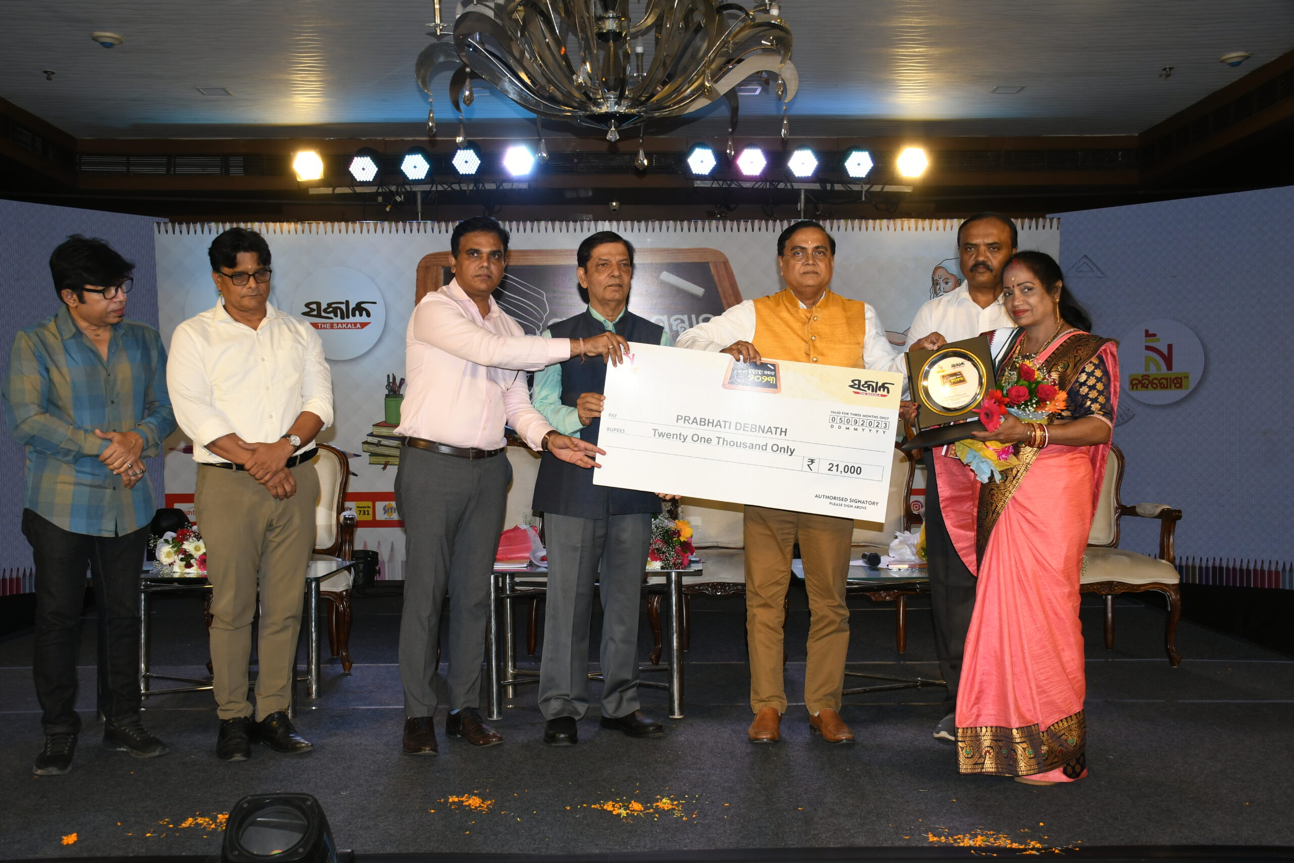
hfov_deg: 53.1
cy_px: 432
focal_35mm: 36
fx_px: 1294
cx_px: 647
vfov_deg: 36.9
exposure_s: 1/125
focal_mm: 24
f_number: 5.6
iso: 400
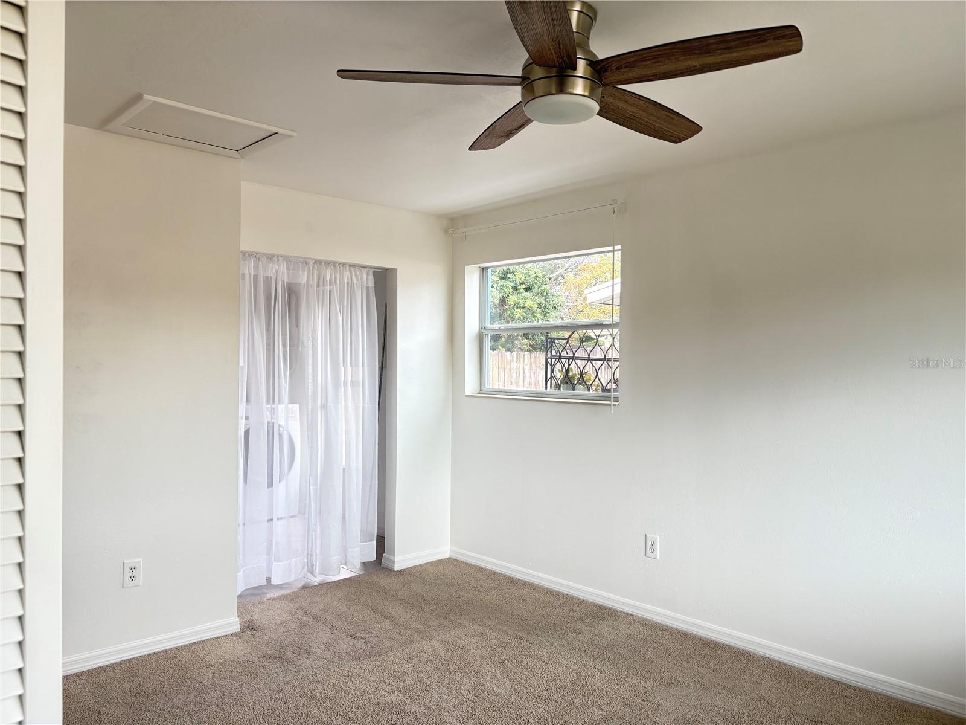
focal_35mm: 26
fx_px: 726
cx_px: 483
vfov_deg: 53.1
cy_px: 362
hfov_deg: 67.3
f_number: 1.6
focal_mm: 5.96
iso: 160
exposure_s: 1/60
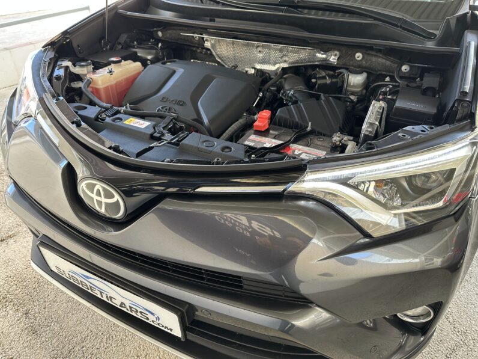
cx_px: 239
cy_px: 180
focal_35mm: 24
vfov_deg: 56.8
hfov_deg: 71.6
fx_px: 331
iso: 125
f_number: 1.78
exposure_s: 1/121
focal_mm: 6.86
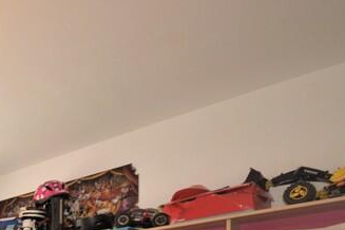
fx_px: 450
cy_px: 341
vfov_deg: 23.3
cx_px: -140
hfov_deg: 29.8
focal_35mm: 47
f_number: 4
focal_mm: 10
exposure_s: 1/60
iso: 450
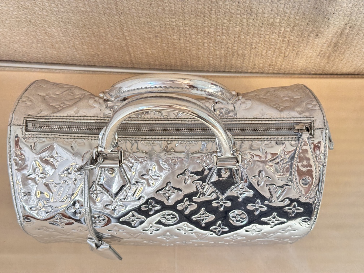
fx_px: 505
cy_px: 136
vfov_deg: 30.3
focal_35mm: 48
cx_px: 182
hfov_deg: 39.7
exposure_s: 1/124
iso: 100
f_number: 1.78
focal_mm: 6.76
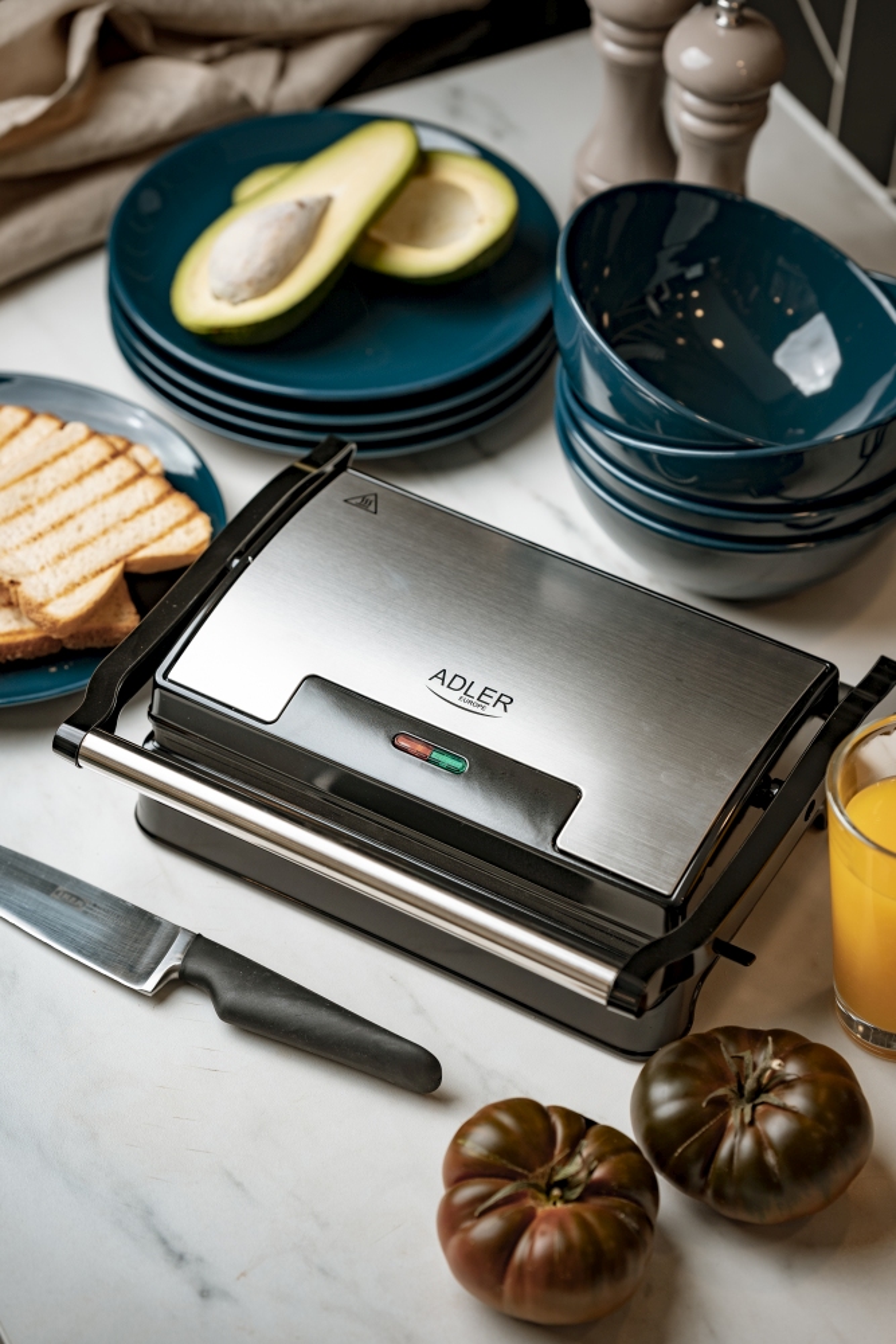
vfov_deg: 23.9
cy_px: 672
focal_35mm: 85
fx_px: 3172
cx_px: 448
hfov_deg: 16.1
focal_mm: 85
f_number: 4
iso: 200
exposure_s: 1/125
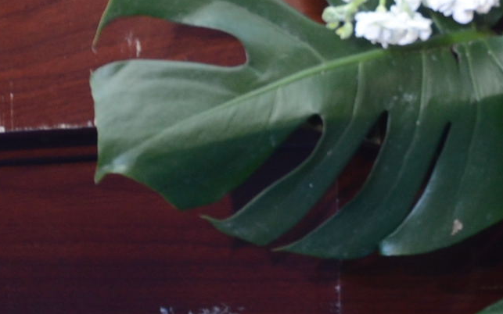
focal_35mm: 304
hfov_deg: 6.9
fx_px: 4168
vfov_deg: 4.3
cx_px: 590
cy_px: -228
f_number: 5
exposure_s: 1/60
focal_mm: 52
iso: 560
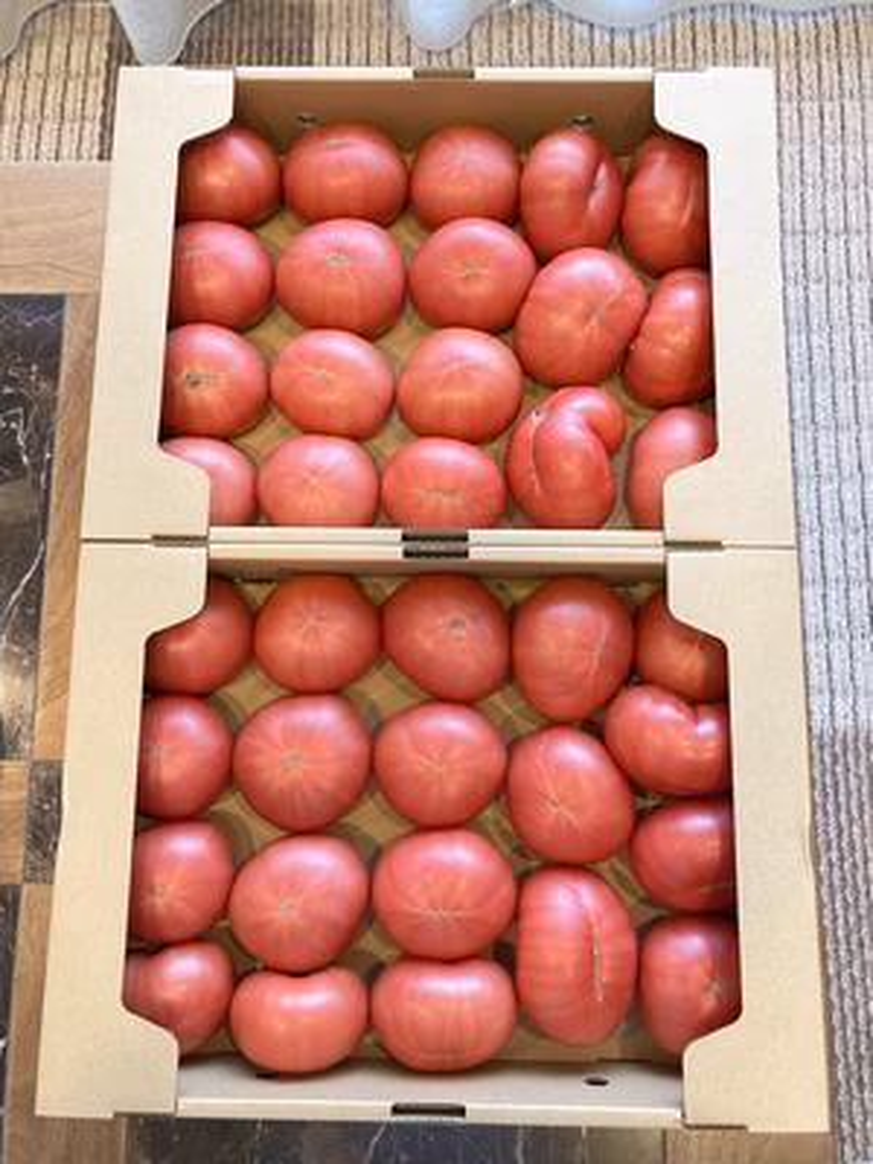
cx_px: 436
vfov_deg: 63.4
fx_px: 942
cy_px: 582
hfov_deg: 49.7
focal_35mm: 28
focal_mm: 3.99
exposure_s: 1/60
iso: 250
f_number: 1.8
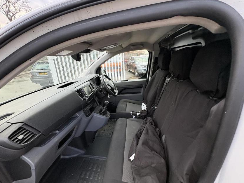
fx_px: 106
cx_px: 123
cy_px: 92
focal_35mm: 15
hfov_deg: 98.2
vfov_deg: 81.7
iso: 100
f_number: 2.2
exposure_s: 1/99
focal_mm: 2.22
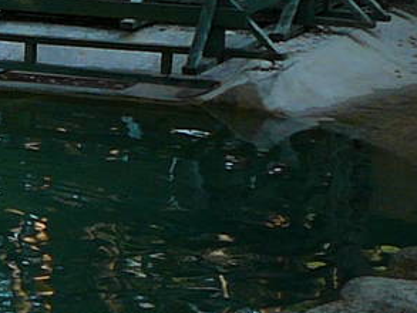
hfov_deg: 9.3
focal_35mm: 191
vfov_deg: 7.8
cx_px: -551
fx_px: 2302
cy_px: 84
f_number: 2.8
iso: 80
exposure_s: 1/160
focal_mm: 5.2
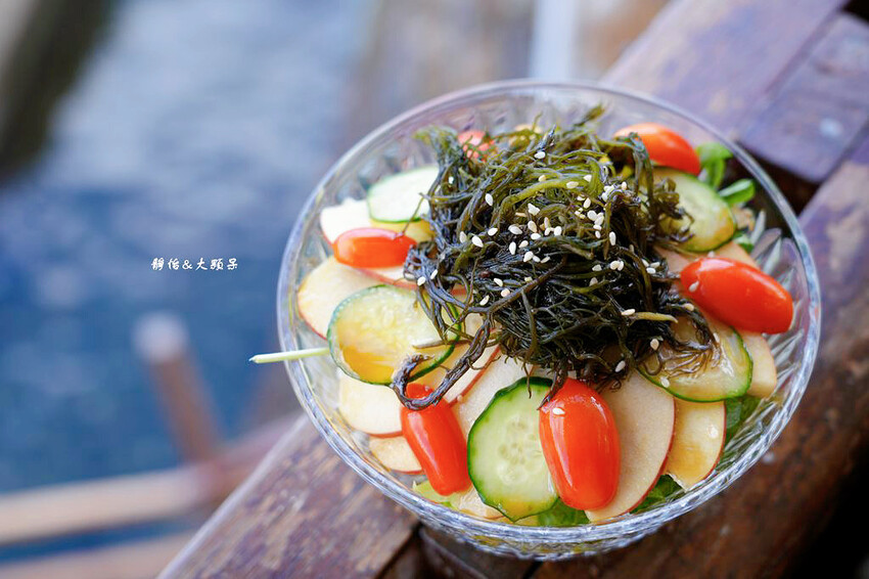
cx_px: 434
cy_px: 290
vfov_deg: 24.2
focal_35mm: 56
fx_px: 1351
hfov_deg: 35.7
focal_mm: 56
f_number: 5
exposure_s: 1/100
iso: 160
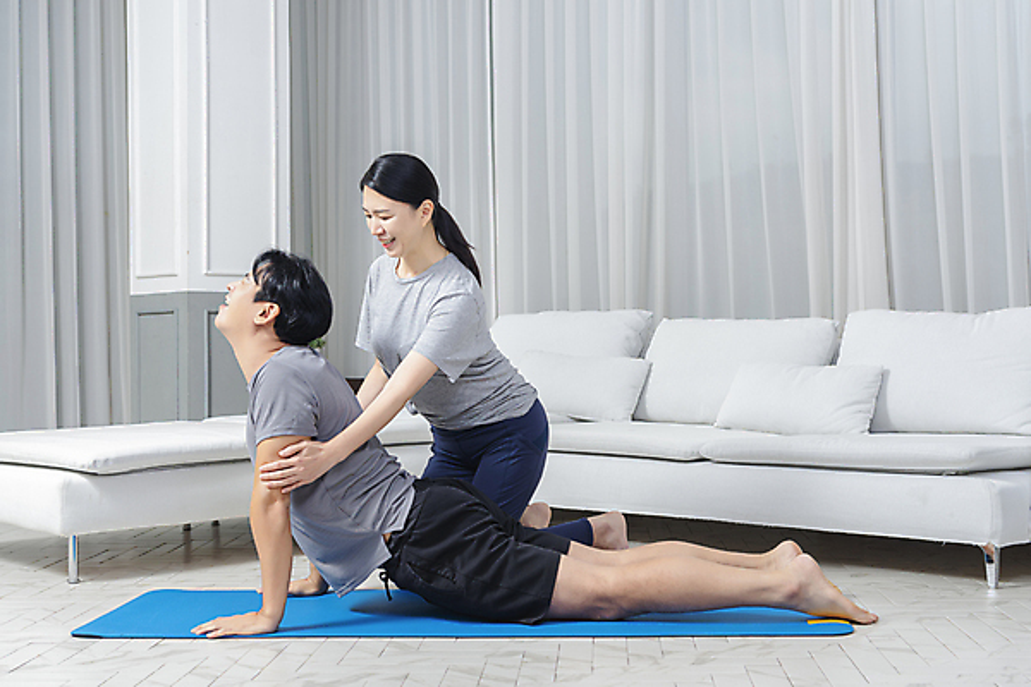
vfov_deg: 27.0
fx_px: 1432
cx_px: 516
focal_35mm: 50
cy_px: 344
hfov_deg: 39.6
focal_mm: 50
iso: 100
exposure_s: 1/160
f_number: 6.3
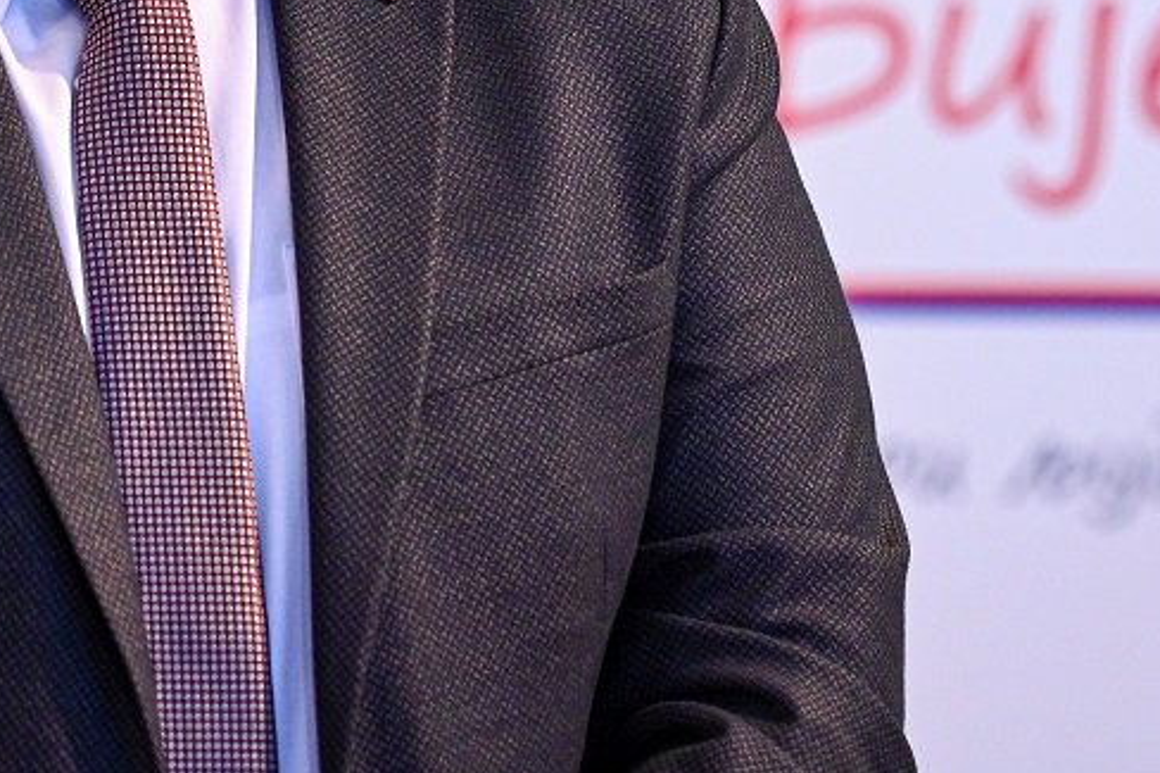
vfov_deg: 4.8
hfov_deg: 7.2
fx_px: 9180
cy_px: -155
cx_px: 628
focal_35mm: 285
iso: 2000
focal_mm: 116
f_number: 2.8
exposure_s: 1/800
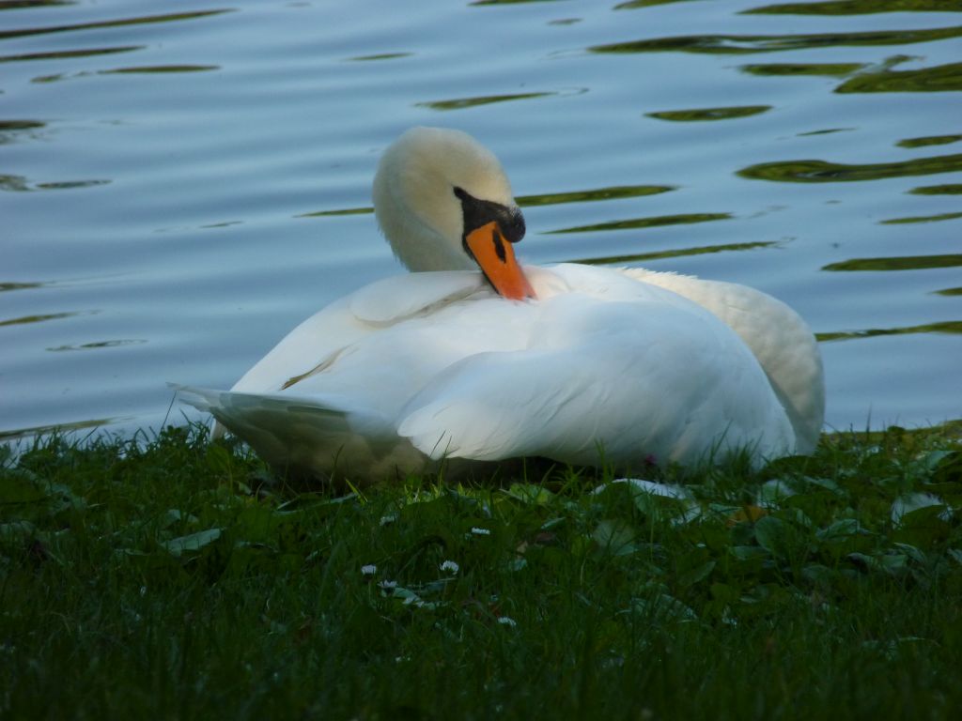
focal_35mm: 486
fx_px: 13506
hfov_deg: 4.1
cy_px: 360
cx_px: 481
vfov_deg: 3.1
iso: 200
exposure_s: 1/200
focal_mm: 86.4
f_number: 8
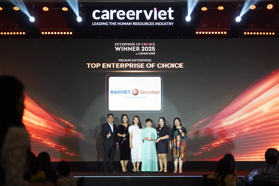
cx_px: 140
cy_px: 93
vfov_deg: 16.6
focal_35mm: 82
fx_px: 637
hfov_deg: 24.7
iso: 500
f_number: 2.8
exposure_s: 1/200
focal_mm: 82.2
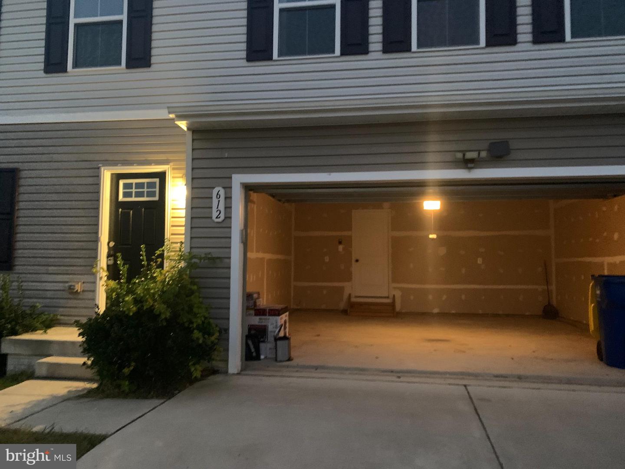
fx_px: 469
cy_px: 234
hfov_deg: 67.3
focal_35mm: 26
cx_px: 312
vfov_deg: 53.1
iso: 640
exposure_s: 1/20
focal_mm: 4.25
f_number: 1.8
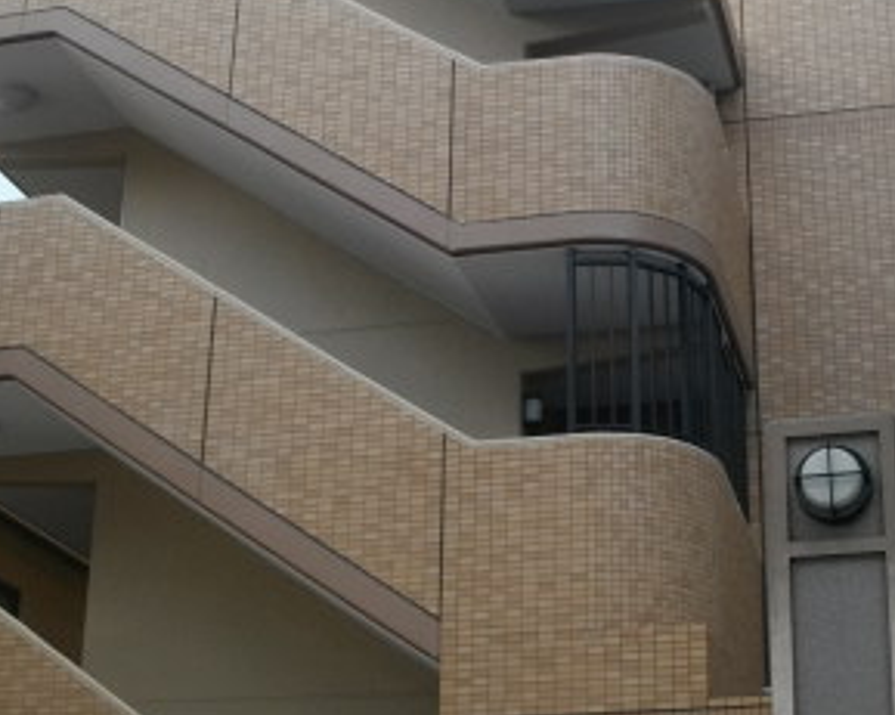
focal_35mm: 67
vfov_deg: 22.7
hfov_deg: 28.1
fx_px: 1774
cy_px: 449
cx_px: 613
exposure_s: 1/160
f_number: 2.9
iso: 100
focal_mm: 5.7
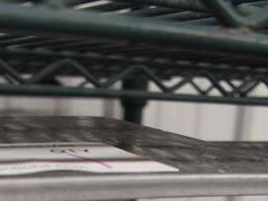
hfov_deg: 21.4
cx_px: 37
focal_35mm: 90
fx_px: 697
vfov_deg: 13.1
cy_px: 457
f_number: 5
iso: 800
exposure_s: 1/60
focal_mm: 18
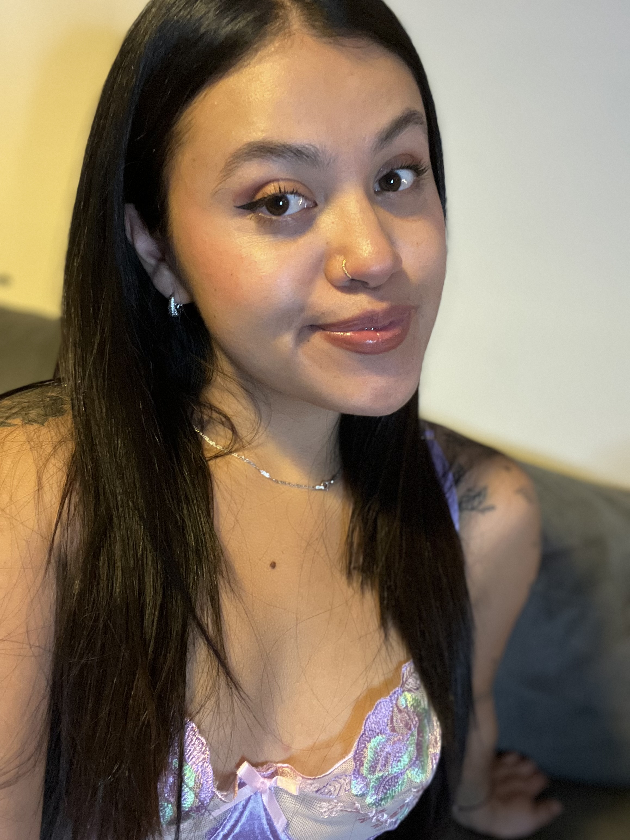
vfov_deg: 60.0
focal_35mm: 30
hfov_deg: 46.8
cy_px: 420
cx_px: 315
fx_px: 728
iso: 320
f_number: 2.2
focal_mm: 2.71
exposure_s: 1/25
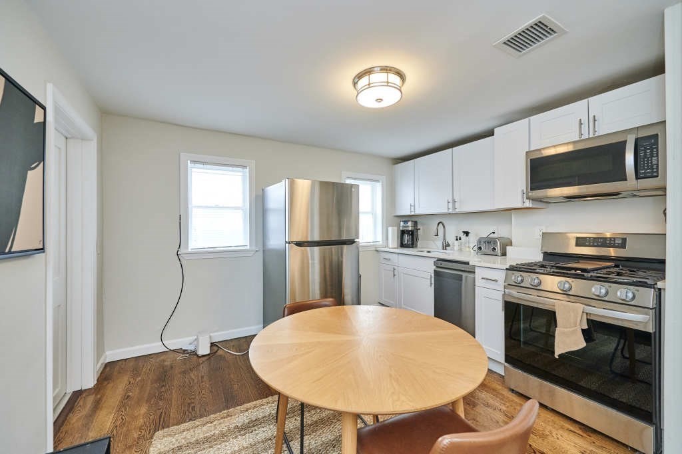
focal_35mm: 14
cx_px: 341
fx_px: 265
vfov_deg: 81.1
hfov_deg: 104.3
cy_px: 227
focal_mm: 14
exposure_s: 1/125
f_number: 5.6
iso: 1600
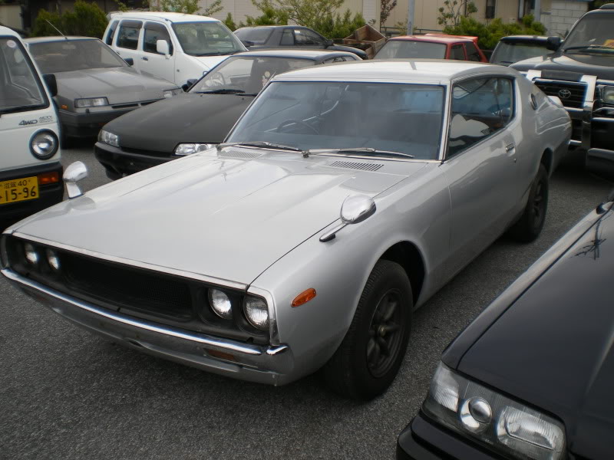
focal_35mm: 36
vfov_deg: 39.7
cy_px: 230
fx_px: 639
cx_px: 307
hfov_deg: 51.4
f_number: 4.6
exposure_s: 1/250
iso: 50
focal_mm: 6.3
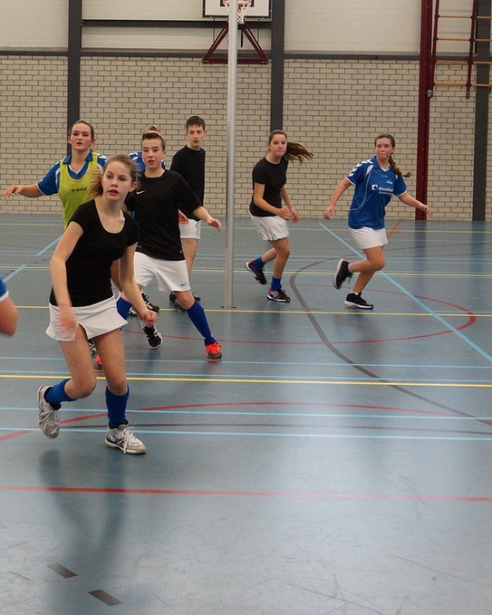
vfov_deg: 36.7
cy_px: 306
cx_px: 43
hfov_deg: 28.5
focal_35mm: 51
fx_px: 928
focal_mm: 24
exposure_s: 1/200
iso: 1250
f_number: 3.5
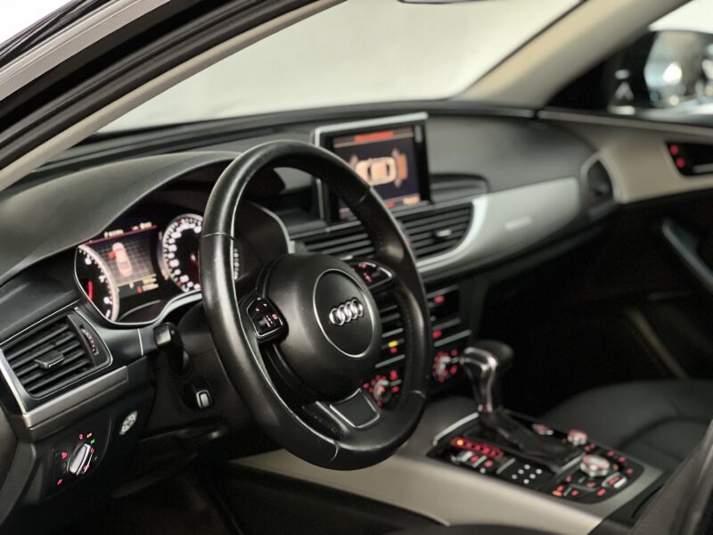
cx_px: 356
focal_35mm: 77
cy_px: 268
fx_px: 1586
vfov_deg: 19.1
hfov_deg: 25.3
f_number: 2.8
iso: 640
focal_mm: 9
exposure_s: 1/15
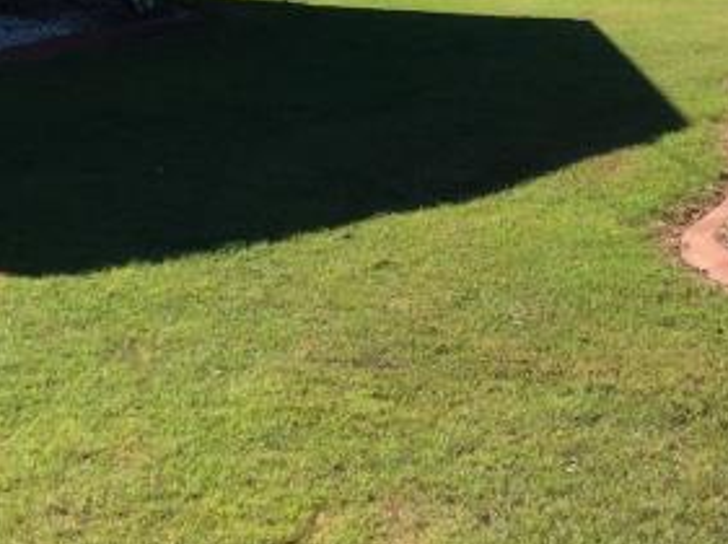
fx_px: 1911
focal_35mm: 91
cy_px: -38
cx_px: 205
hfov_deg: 21.4
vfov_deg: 15.8
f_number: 2.4
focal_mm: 3.3
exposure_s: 1/969
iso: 32
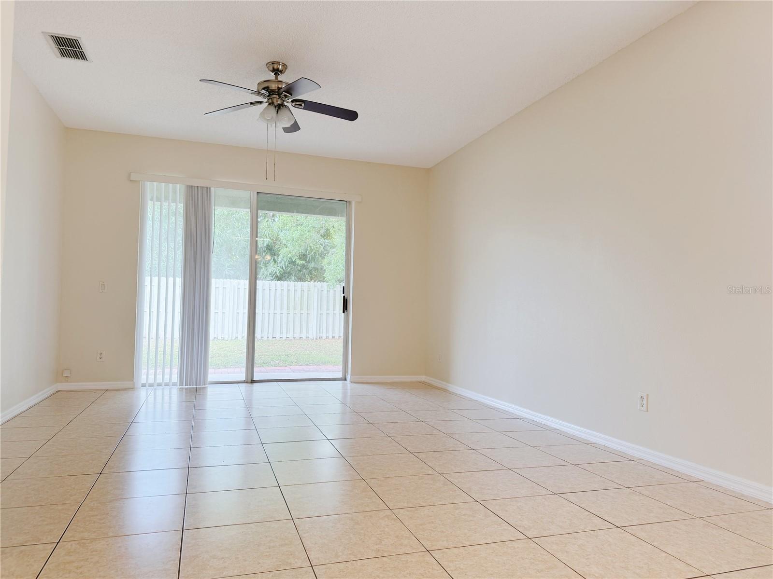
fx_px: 536
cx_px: 386
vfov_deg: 56.8
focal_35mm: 24
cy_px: 290
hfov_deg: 71.6
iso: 100
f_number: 1.78
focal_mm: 6.76
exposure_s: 1/148
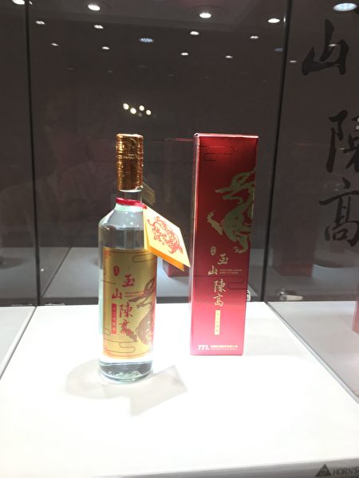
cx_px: 180
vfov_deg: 61.7
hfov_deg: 48.2
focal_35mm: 29
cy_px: 239
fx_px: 401
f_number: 2.2
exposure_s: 1/30
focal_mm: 4.15
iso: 40
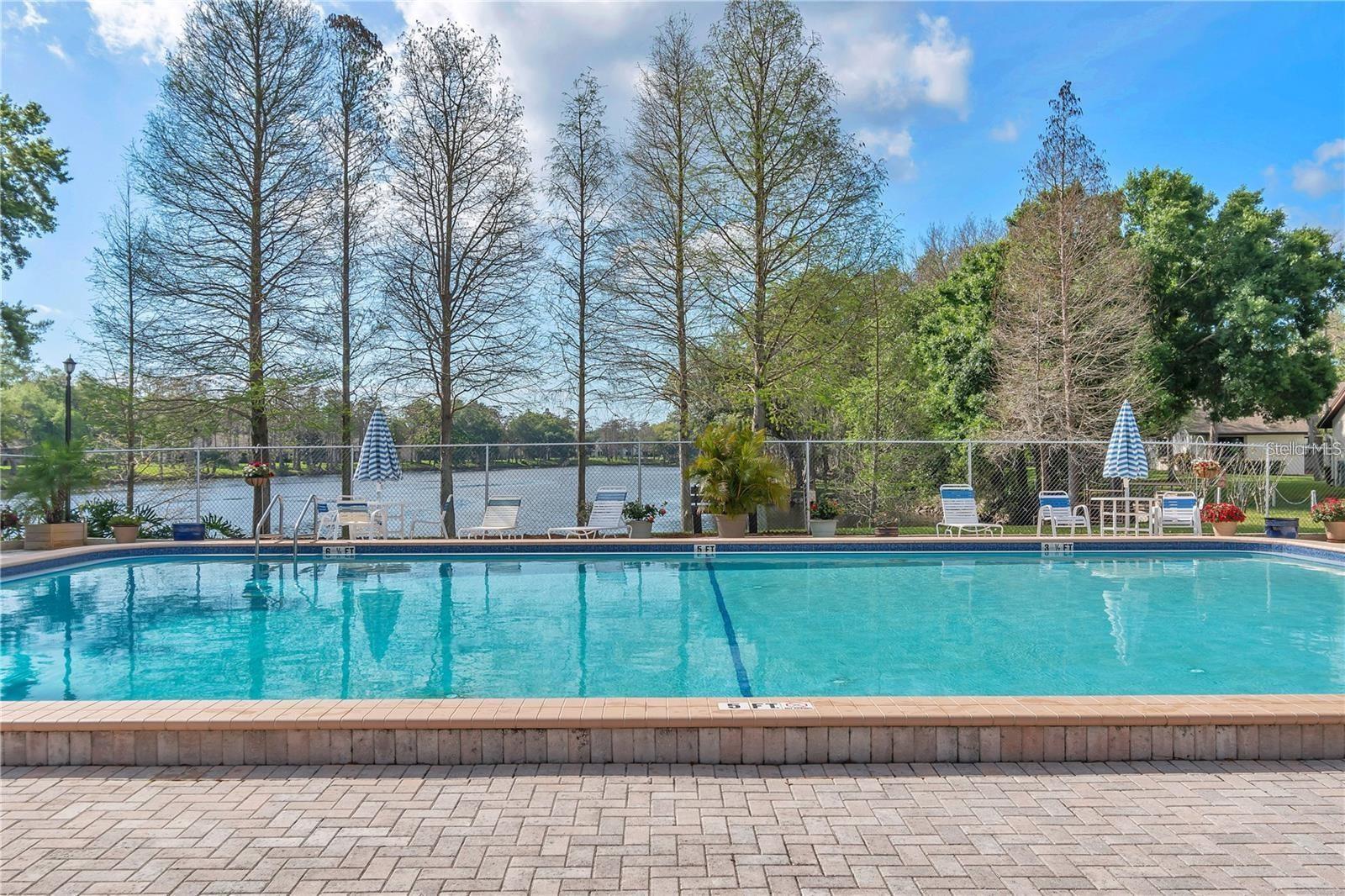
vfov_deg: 47.9
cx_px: 672
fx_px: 1008
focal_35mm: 27
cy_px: 448
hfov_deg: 67.4
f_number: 7.1
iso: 50
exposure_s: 1/200
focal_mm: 18
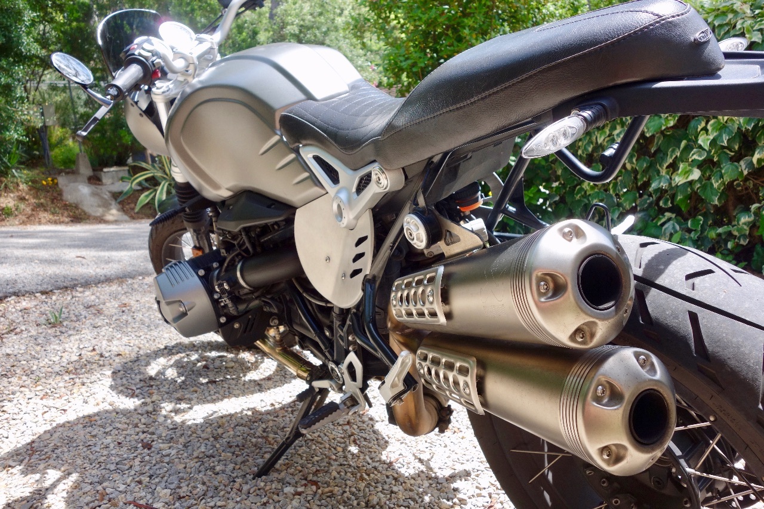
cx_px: 382
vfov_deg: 46.4
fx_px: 594
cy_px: 254
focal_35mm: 28
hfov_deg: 65.5
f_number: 5.6
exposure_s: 1/125
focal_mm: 10.4
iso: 125
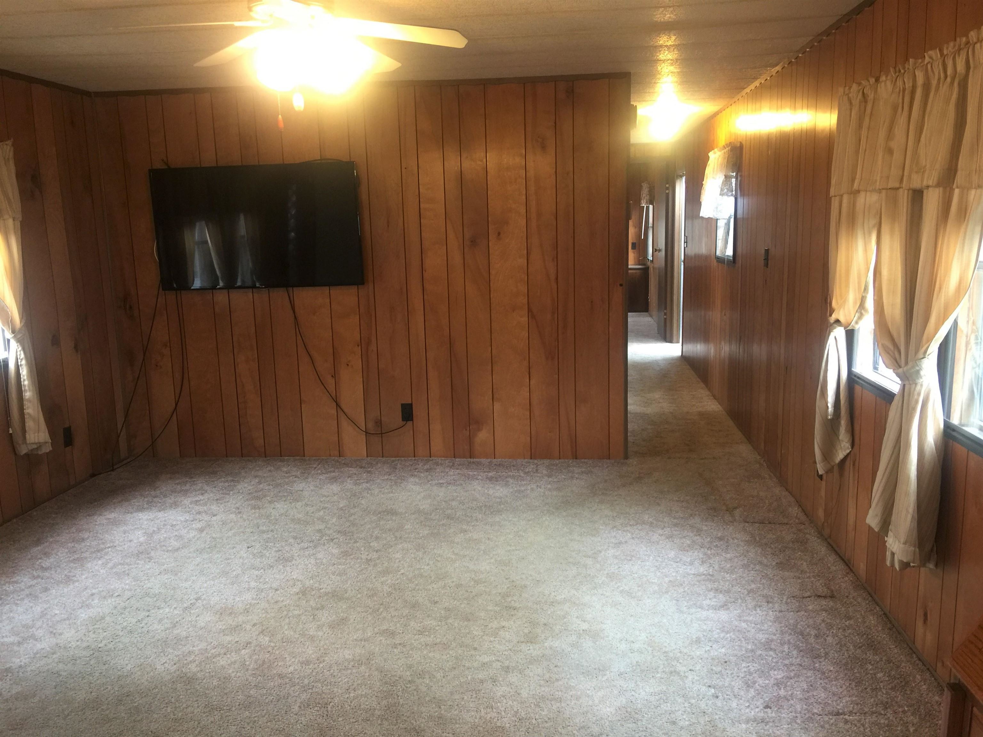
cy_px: 368
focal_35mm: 29
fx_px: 824
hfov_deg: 61.7
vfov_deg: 48.2
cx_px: 492
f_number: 2.2
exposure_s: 1/15
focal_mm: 4.15
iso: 64
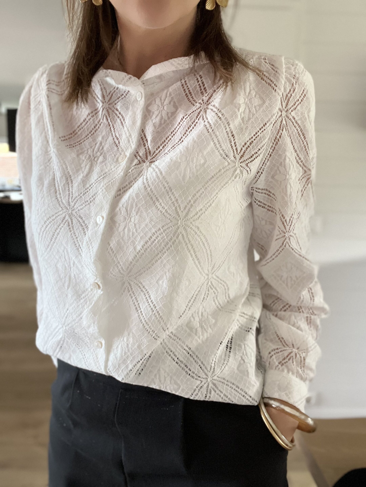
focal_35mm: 30
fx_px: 423
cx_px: 183
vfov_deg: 60.0
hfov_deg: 46.8
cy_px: 244
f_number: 2.2
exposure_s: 1/44
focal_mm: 2.71
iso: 400
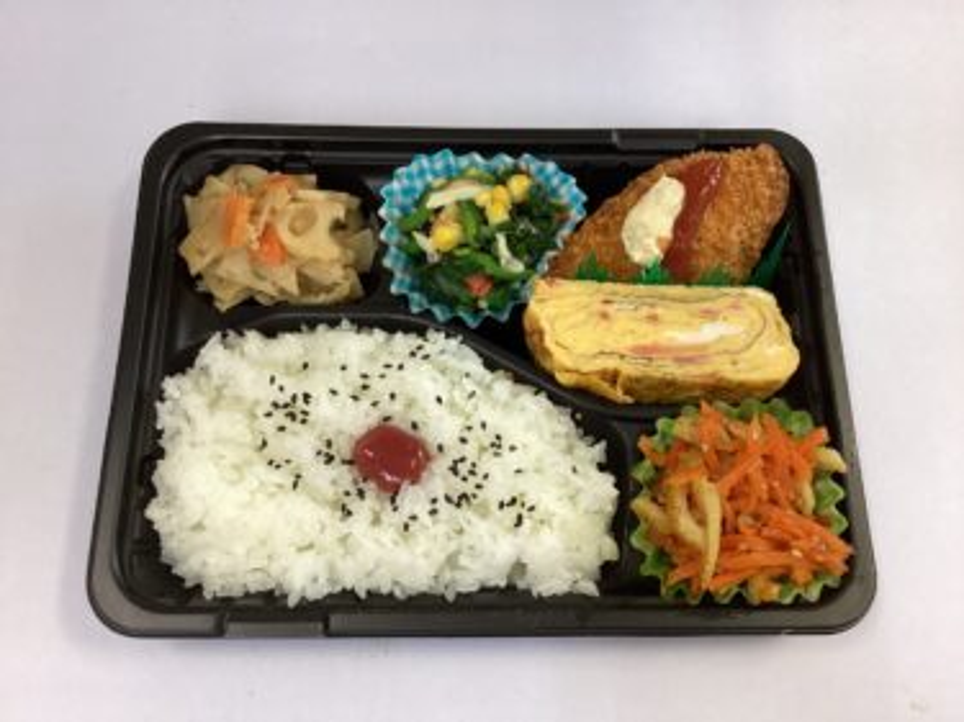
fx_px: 863
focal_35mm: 31
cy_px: 361
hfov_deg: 58.4
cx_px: 482
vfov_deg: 45.4
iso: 125
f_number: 2.4
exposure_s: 1/60
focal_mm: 3.3
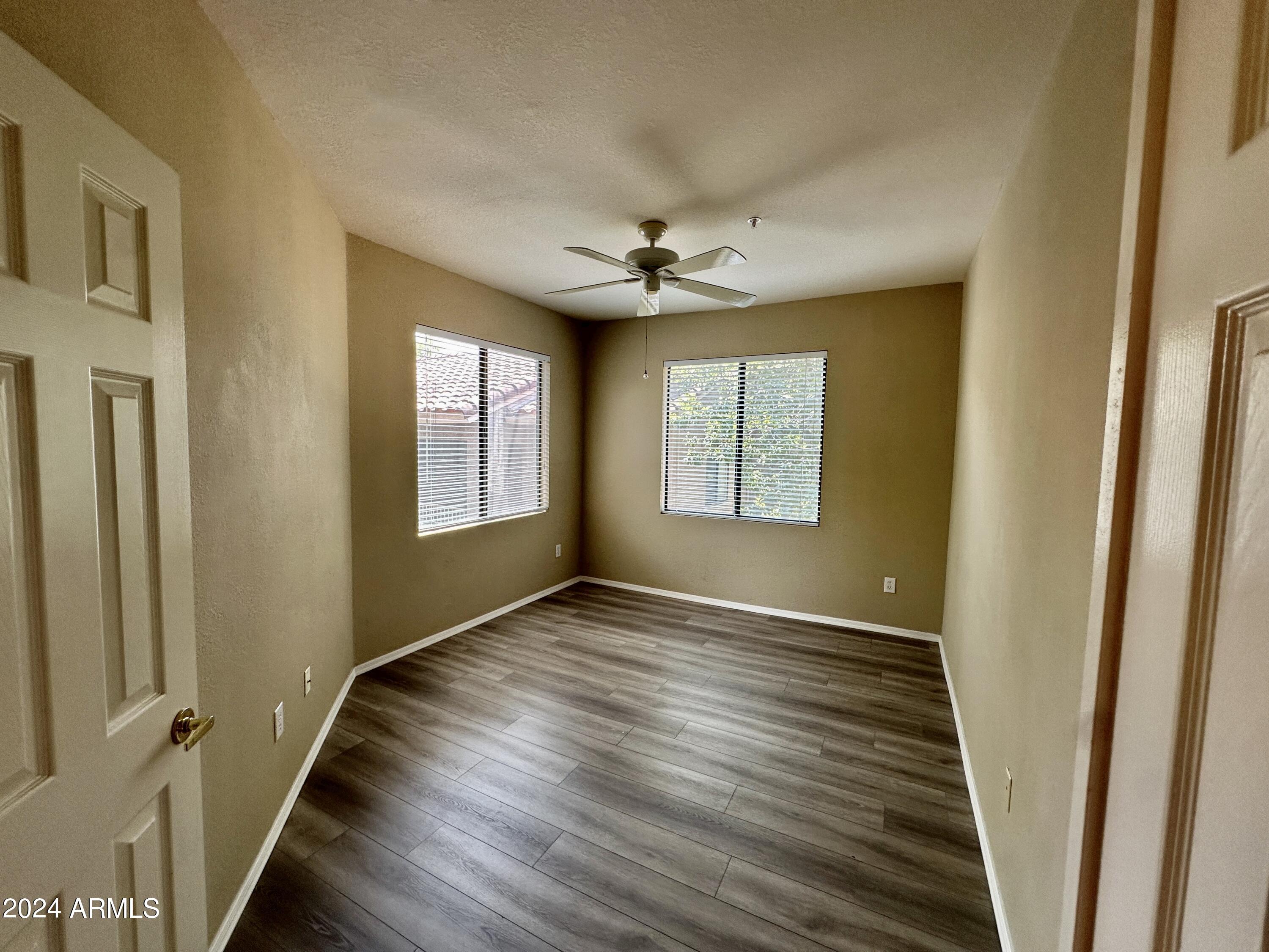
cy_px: 476
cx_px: 634
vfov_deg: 85.7
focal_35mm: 14
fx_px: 513
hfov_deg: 102.1
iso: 80
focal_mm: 2.22
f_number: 2.2
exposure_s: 1/99
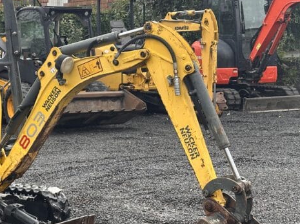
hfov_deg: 20.7
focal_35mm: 93
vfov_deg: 15.9
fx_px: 805
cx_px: 30
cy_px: 94
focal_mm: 6.86
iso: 64
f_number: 1.78
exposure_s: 1/699
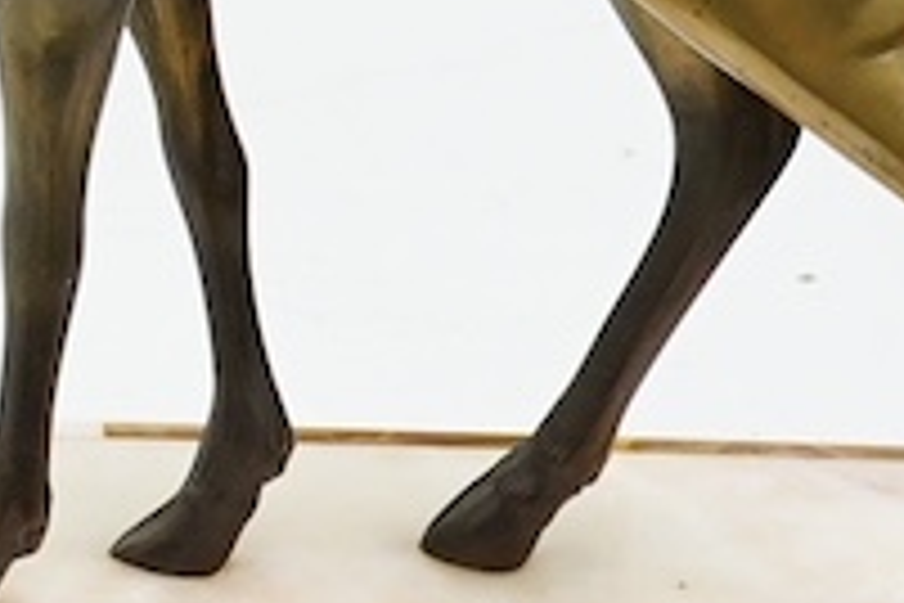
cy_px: -86
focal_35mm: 252
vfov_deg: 5.4
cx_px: -767
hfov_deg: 7.9
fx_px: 6328
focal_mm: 30
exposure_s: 1/160
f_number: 10
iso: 2500
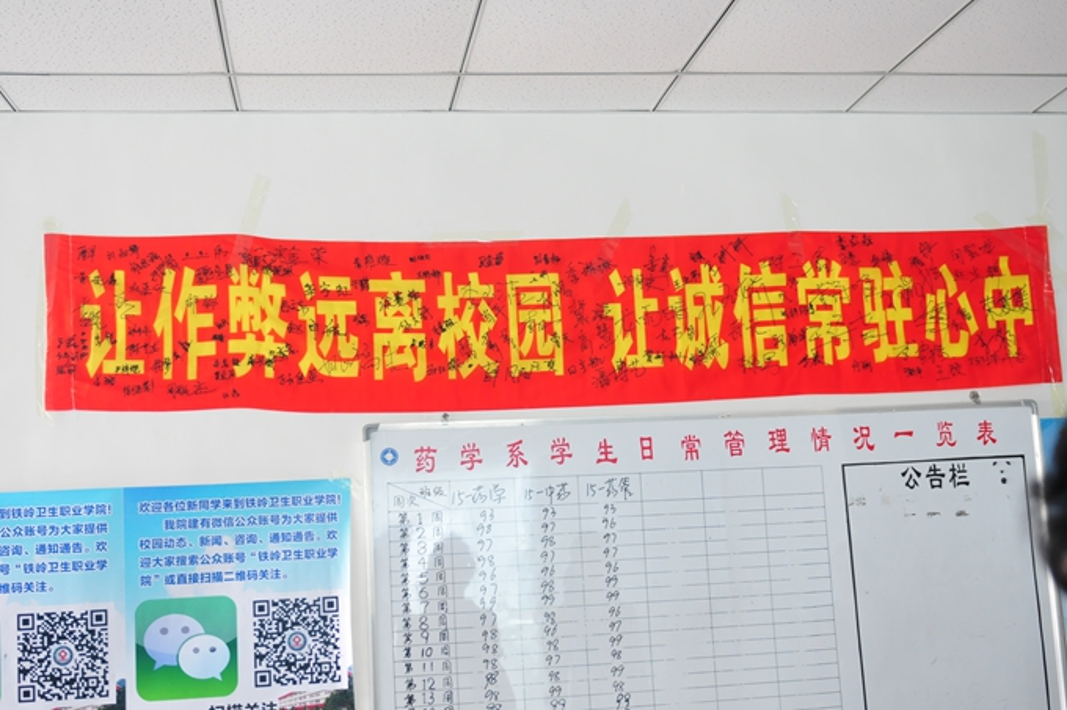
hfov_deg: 42.4
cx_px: 534
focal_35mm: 46
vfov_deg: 28.9
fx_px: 1377
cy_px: 355
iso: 800
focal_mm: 31
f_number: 2.8
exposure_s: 1/40
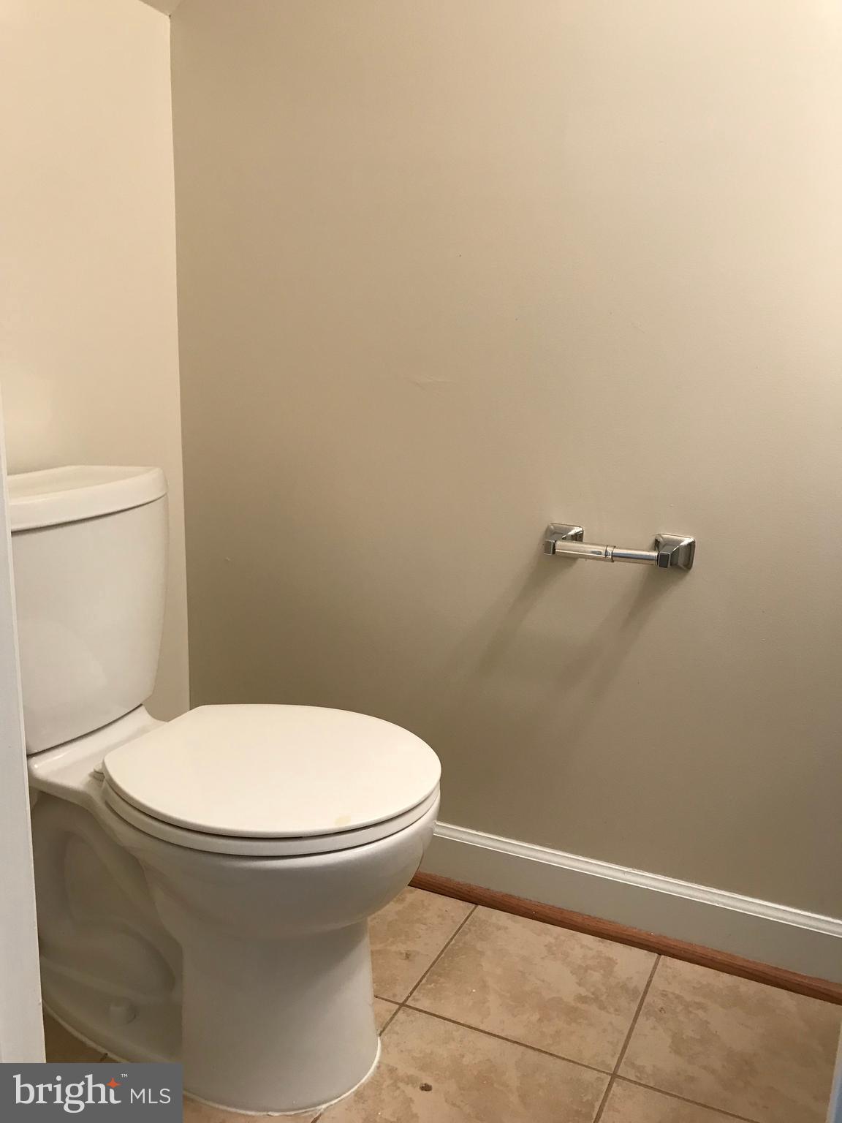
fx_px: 908
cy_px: 562
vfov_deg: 63.4
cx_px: 421
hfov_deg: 49.7
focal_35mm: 28
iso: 32
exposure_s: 1/24
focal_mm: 3.99
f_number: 1.8
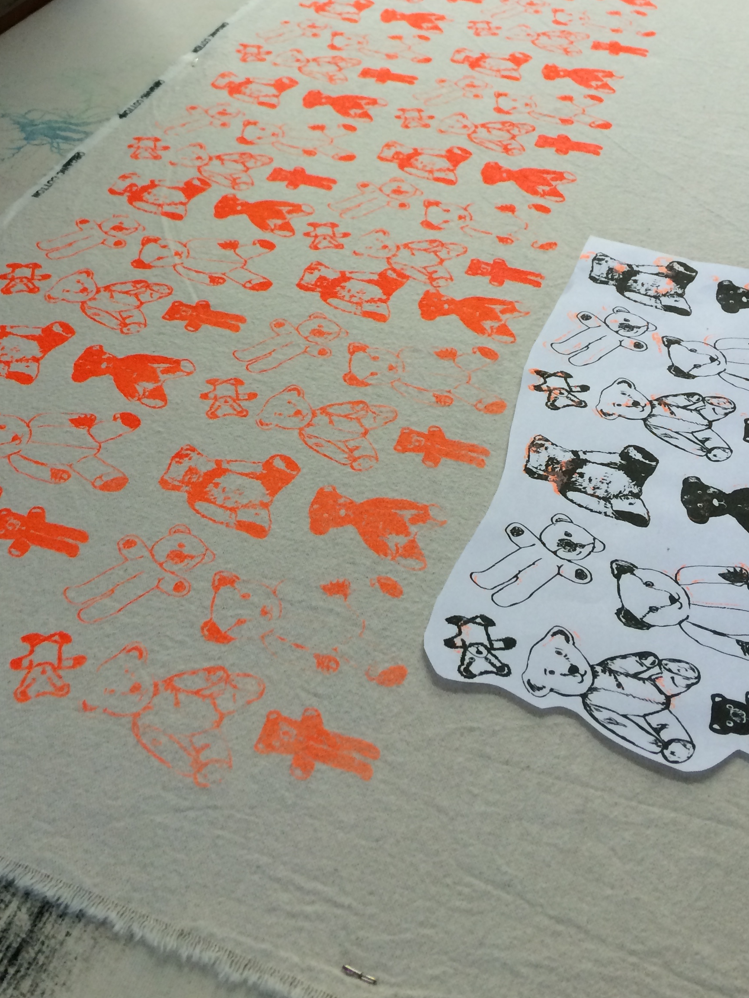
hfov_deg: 34.9
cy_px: 310
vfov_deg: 44.9
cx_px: 275
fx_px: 1183
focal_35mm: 41
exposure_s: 1/33
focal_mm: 4.15
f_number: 2.2
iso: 64
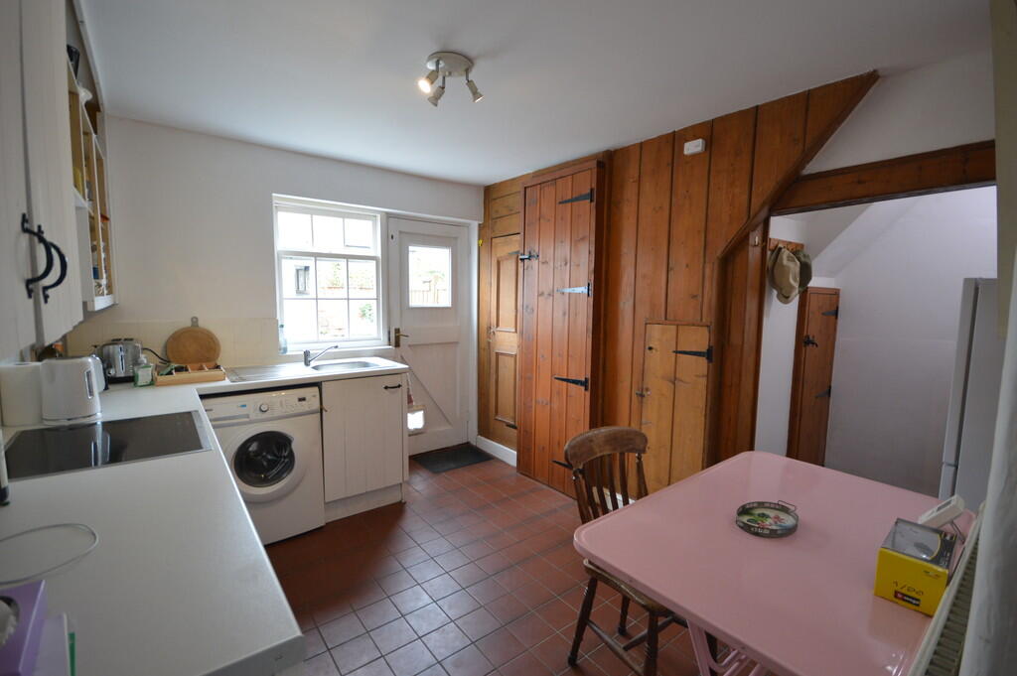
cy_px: 338
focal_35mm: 15
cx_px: 508
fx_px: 423
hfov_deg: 100.4
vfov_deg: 77.2
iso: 450
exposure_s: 1/60
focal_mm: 10
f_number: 4
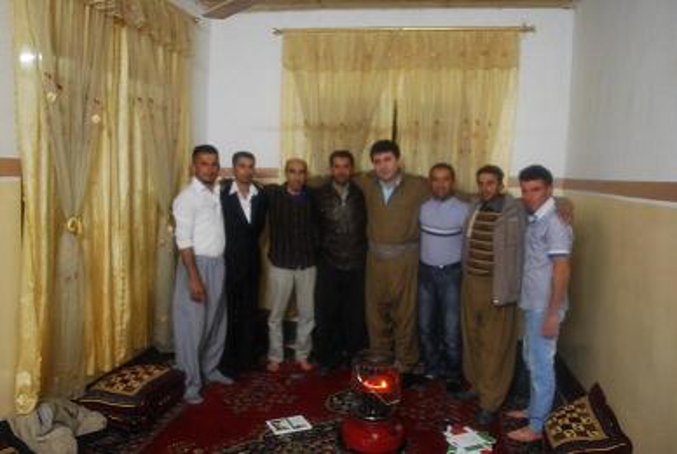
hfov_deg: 67.3
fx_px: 509
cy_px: 227
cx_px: 338
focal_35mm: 27
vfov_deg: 48.1
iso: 400
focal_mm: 18
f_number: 3.8
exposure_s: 1/2.5
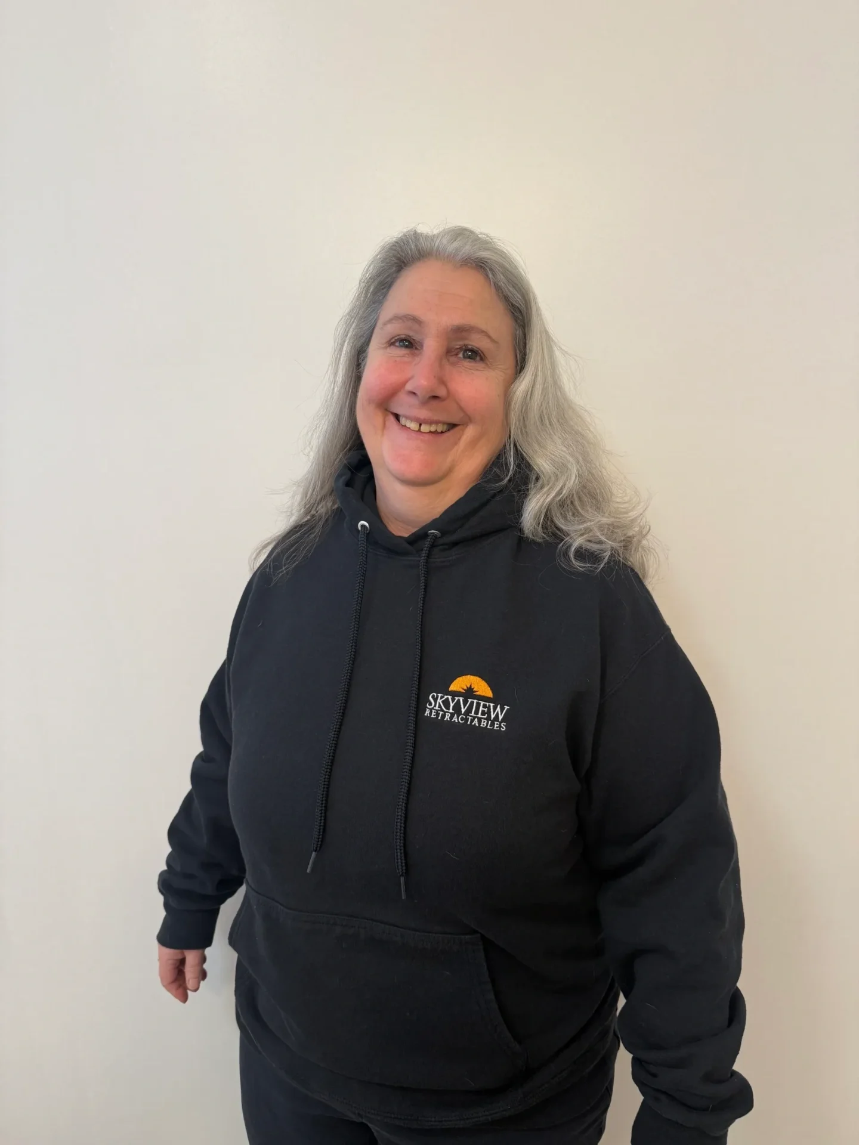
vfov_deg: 71.6
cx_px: 430
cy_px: 572
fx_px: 794
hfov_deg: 56.8
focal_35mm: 24
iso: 160
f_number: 1.78
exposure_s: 1/120
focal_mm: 6.76
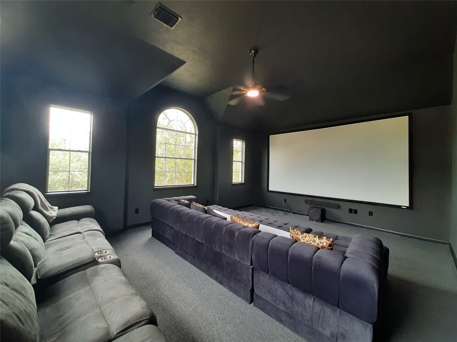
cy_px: 171
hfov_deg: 106.2
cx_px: 228
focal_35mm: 13
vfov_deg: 89.9
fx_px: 172
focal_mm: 1.42
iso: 125
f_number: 2.2
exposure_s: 1/40
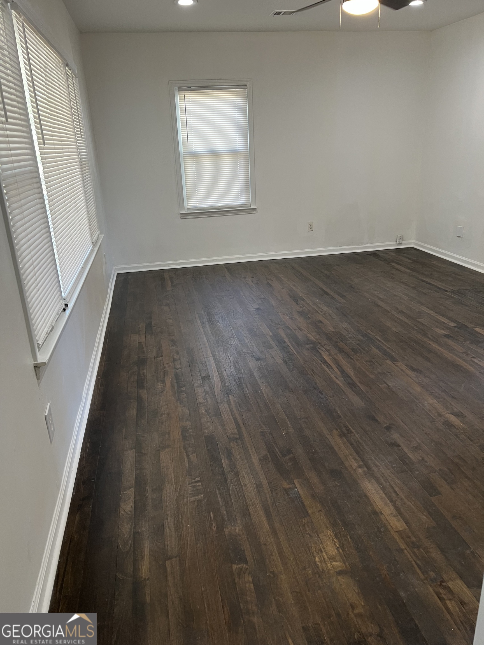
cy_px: 322
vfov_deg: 67.3
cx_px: 242
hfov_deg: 53.1
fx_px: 485
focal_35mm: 26
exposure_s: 1/60
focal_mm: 5.7
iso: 80
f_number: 1.5
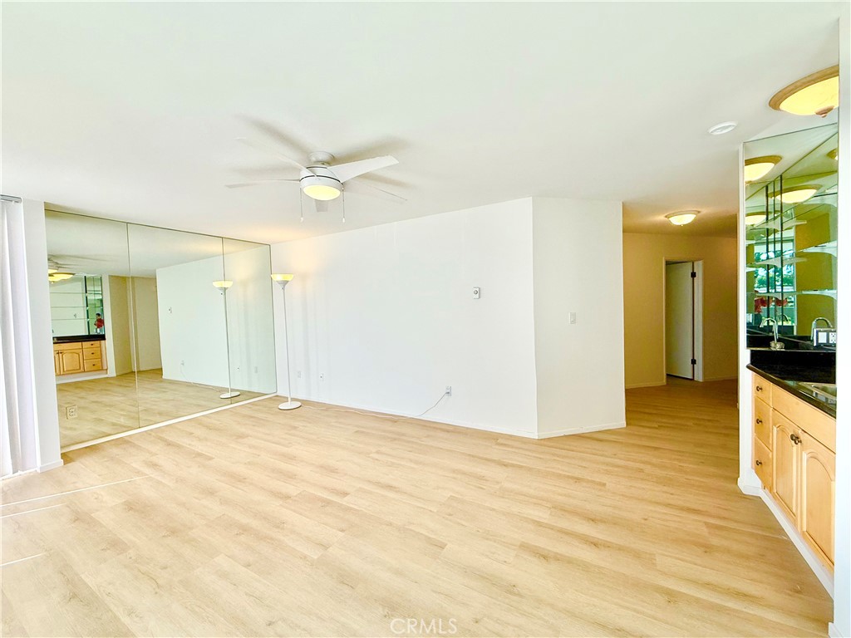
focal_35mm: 14
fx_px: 344
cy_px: 319
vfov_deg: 85.7
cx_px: 426
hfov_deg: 102.1
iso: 64
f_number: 2.2
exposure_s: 1/275
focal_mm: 2.22
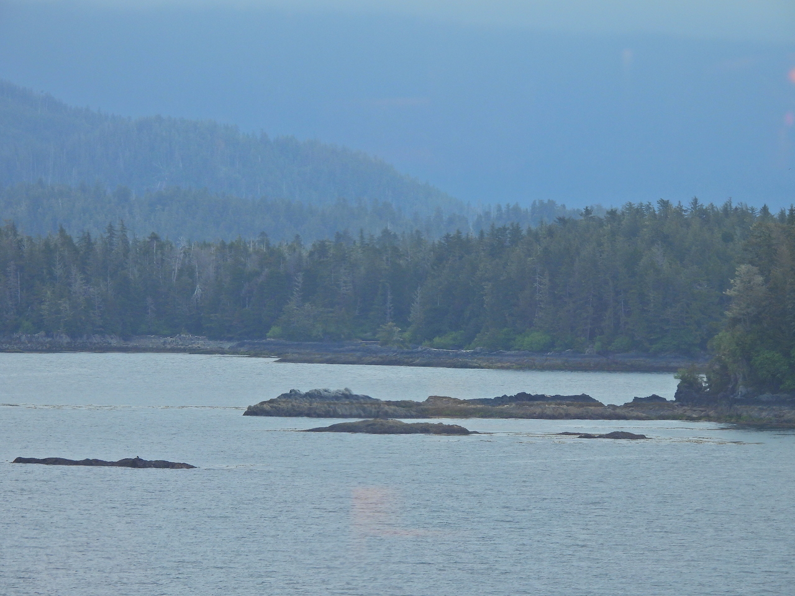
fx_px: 8727
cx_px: 398
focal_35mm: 380
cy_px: 298
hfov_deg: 5.2
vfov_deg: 3.9
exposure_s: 1/125
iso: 110
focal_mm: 67.8
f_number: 5
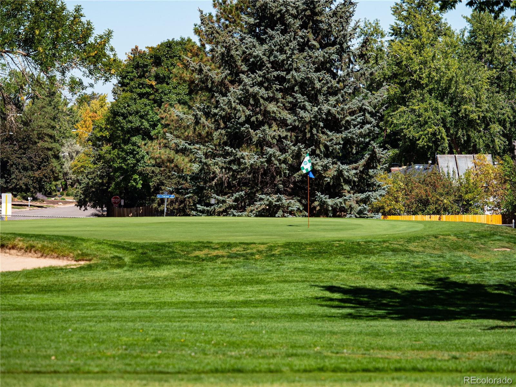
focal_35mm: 190
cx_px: 258
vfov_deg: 7.8
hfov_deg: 10.4
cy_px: 194
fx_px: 2832
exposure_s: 1/1600
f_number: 2.8
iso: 200
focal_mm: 95
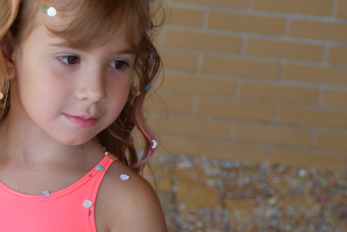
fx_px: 2121
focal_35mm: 220
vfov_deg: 6.2
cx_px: 14
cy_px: 186
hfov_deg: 9.3
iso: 800
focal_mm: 56
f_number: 4.8
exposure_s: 1/400
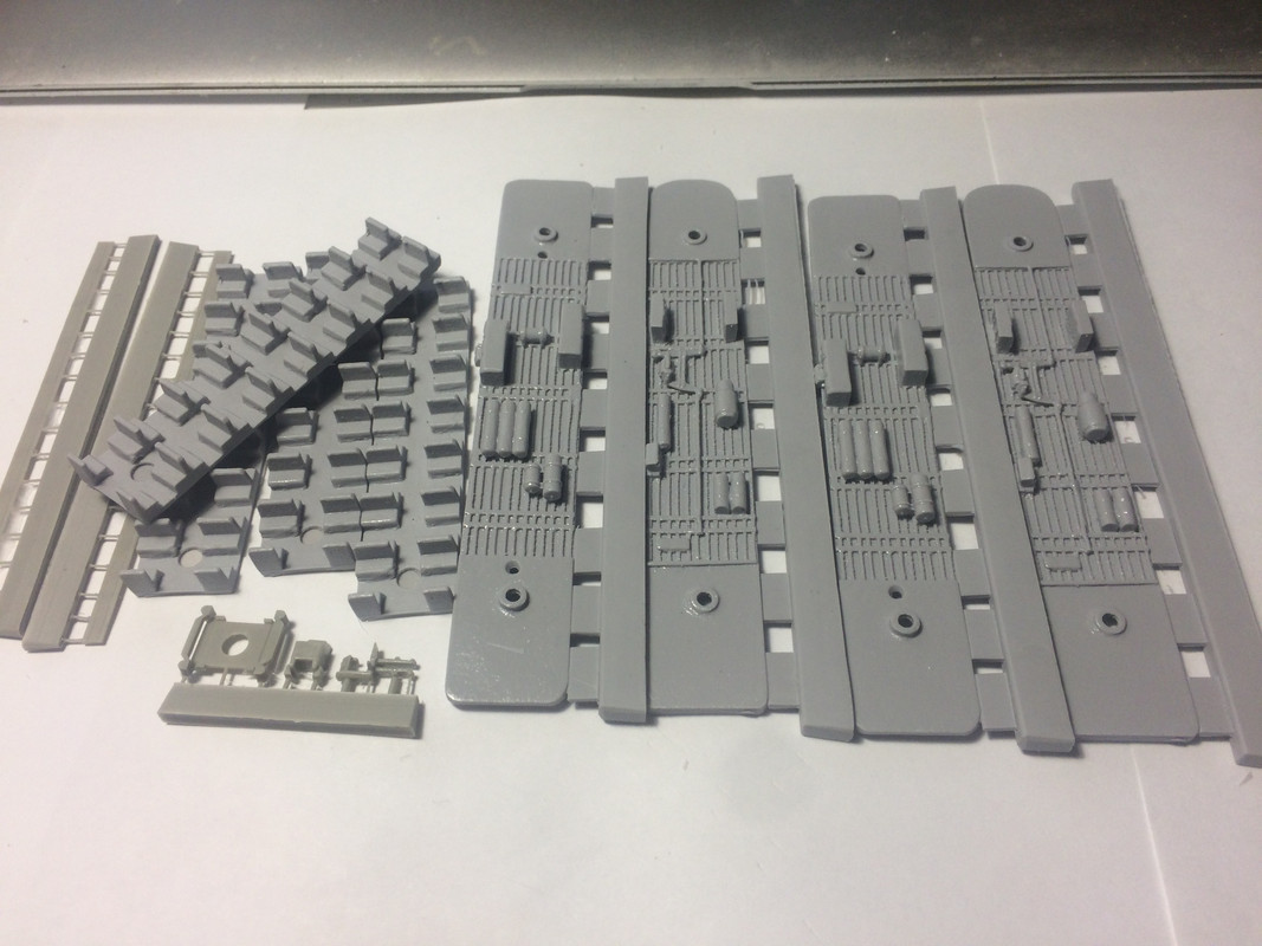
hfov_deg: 61.7
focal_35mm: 29
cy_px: 473
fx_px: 1057
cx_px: 631
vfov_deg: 48.2
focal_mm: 4.15
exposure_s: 1/100
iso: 64
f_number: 2.2
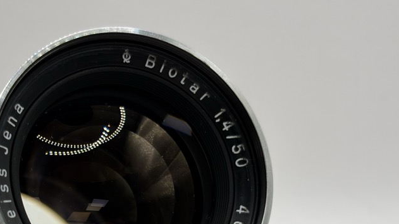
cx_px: 99
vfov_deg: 10.4
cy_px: 262
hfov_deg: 18.5
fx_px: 1217
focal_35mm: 115
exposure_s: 1/213
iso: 32
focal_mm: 5.96
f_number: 1.6
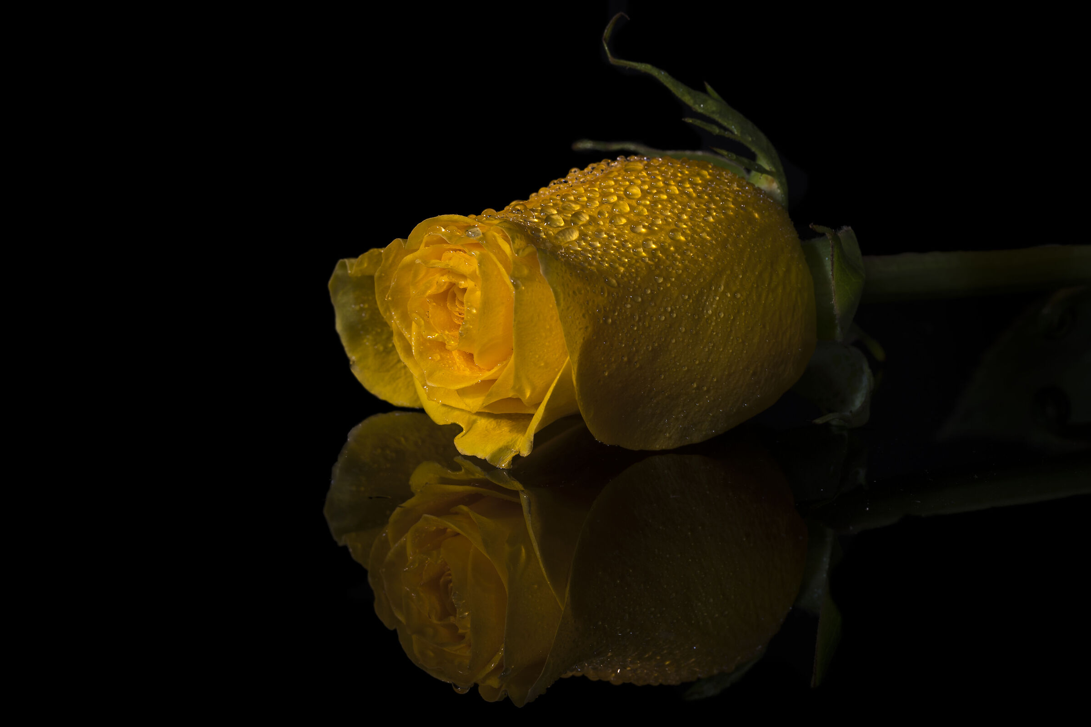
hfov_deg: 19.5
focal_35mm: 105
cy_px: 364
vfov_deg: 13.0
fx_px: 3182
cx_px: 546
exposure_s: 8
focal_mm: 105
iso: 100
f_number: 13
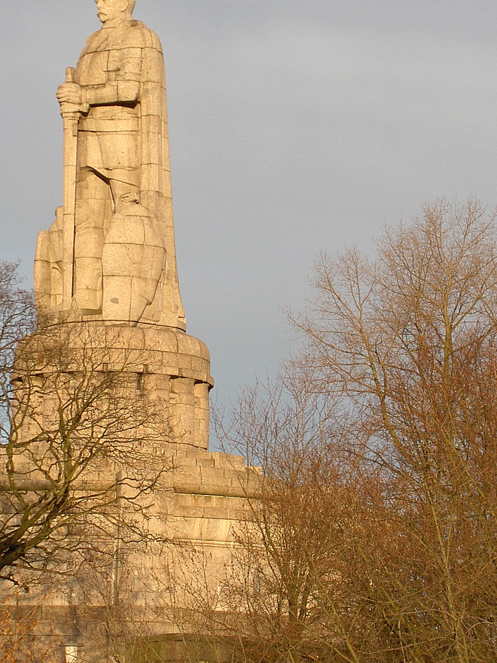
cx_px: 123
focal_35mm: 189
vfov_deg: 10.5
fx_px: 3619
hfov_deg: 7.8
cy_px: 400
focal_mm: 24
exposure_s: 1/160
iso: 50
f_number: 4.9
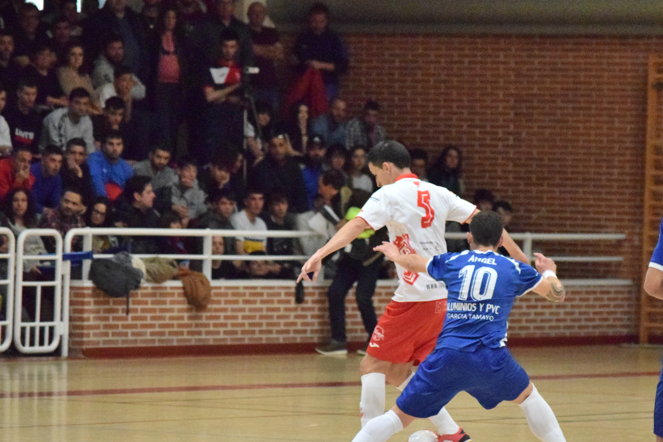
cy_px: 227
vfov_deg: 4.9
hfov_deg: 7.4
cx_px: 394
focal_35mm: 278
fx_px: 5119
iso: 12800
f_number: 5
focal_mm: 150
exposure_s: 1/1250
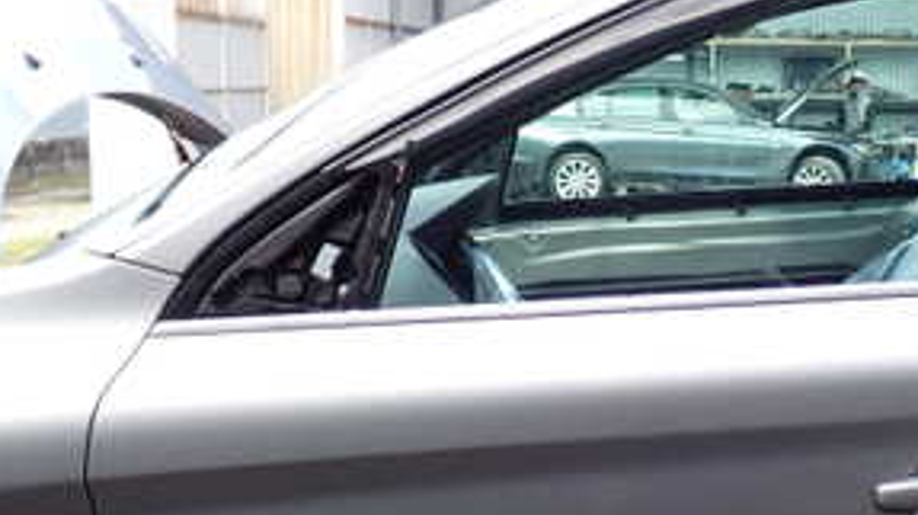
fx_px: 1995
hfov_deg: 25.6
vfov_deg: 14.6
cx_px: 691
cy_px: 400
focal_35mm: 82
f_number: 3.5
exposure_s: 1/160
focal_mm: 6.37
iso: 100
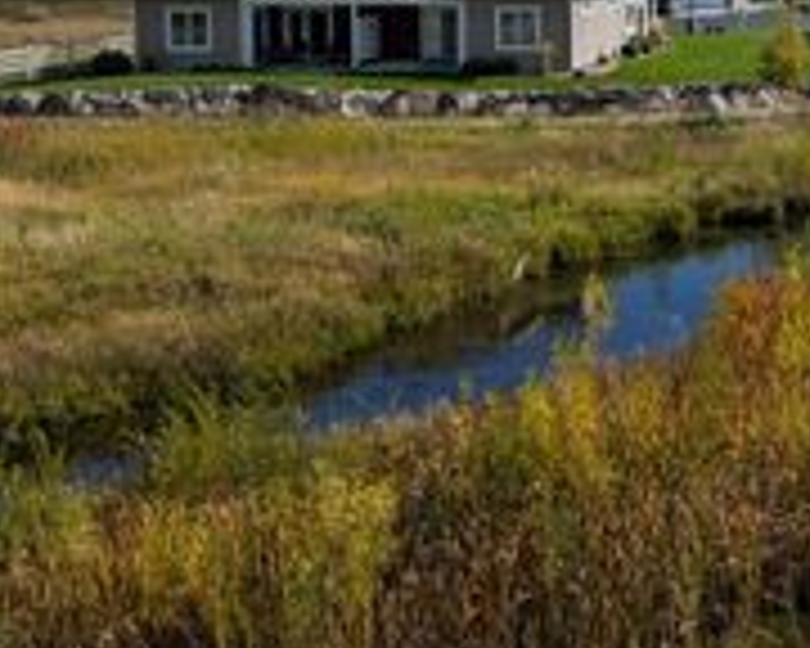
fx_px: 1558
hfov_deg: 25.7
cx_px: 1008
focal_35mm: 65
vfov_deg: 22.6
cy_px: 9
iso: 21
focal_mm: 6.9
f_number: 1.68
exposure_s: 1/2237
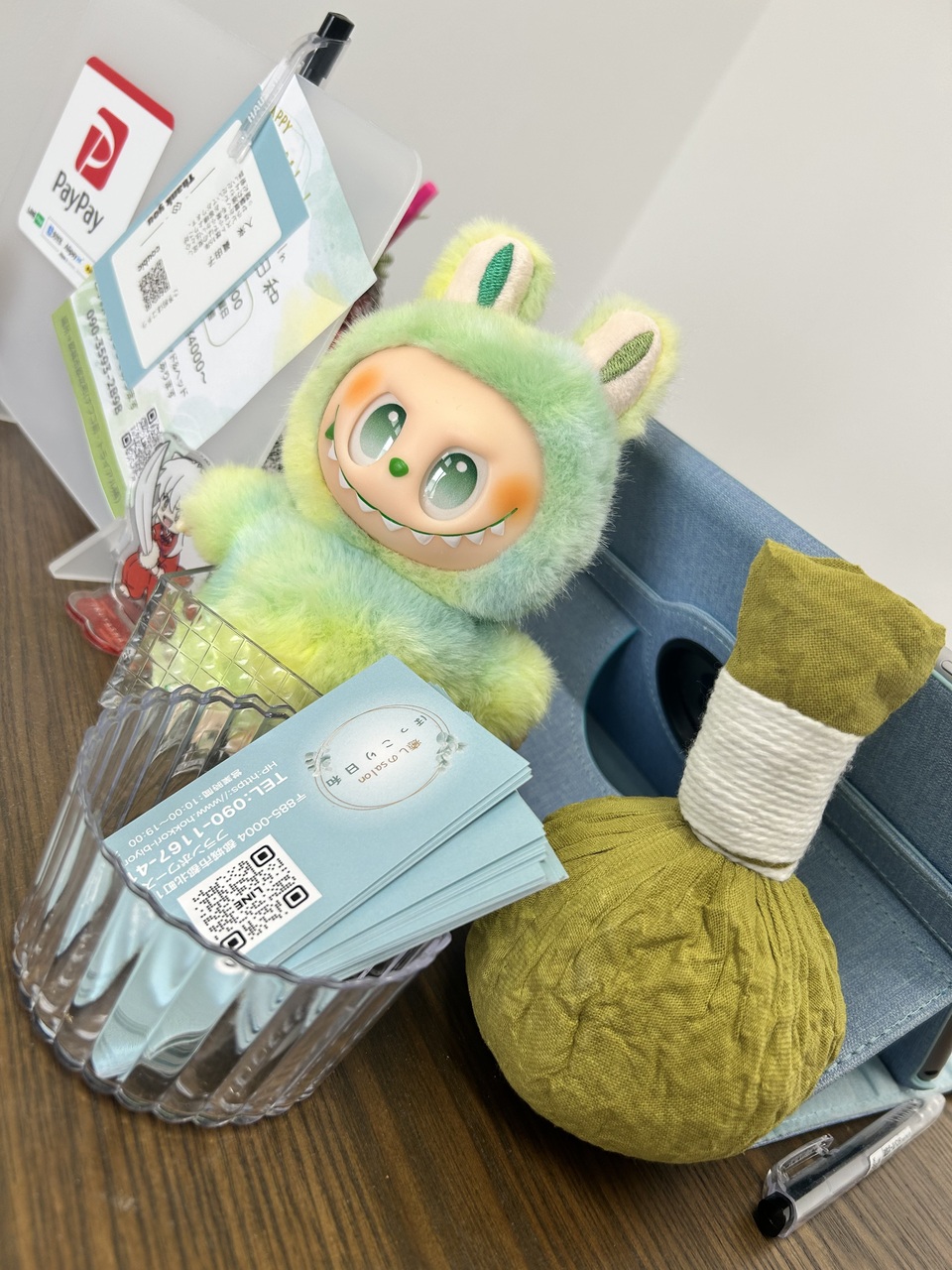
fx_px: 953
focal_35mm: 26
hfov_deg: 53.1
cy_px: 635
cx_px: 476
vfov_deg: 67.3
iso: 40
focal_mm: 5.7
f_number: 1.5
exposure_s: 1/121
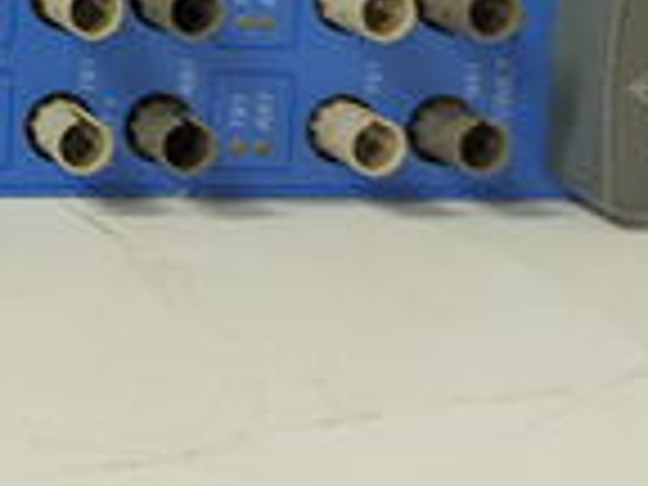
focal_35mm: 80
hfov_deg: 20.7
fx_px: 1498
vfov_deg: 17.5
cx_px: -328
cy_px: -110
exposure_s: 1/100
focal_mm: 5.52
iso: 2488
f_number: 1.9
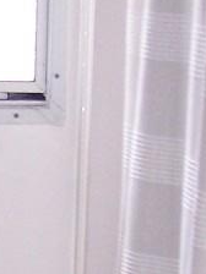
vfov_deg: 7.4
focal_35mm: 260
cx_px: -231
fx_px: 2063
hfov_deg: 5.6
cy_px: 516
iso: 140
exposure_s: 1/60
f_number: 2.8
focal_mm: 8
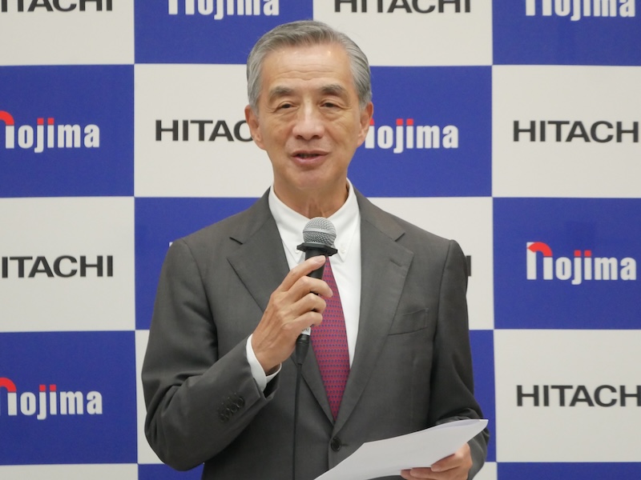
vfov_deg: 3.7
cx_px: 320
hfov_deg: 4.9
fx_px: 7537
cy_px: 240
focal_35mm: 407
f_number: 5.6
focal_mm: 175
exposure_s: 1/200
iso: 3200
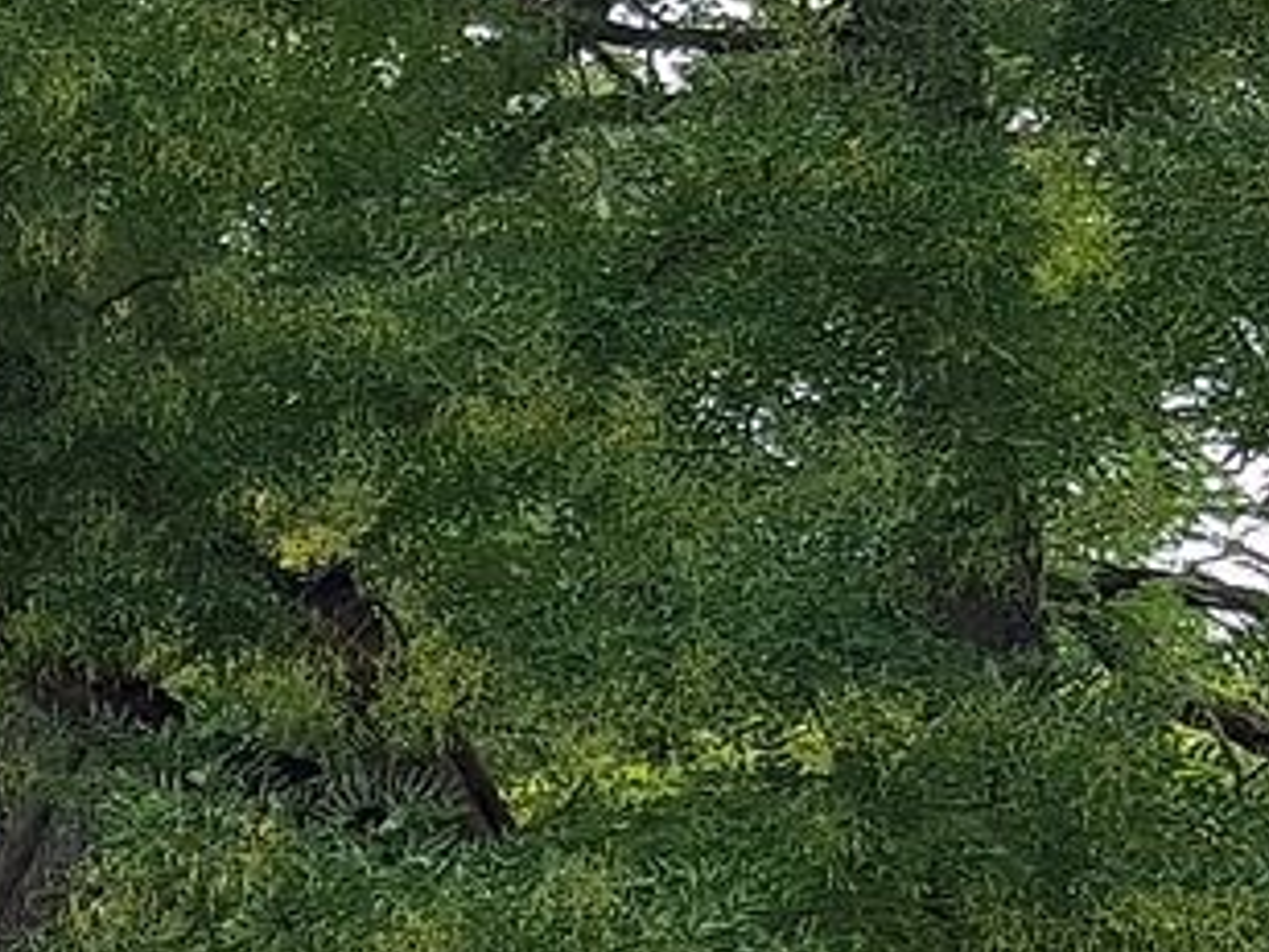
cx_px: -787
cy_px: 1142
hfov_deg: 13.5
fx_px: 4949
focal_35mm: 135
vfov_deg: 10.8
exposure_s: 1/383
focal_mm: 4.2
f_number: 1.7
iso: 50
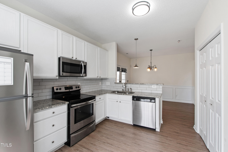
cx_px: 114
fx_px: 95
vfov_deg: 77.3
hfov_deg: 100.4
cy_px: 76
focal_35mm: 15
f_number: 8
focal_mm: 10
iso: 100
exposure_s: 1/5
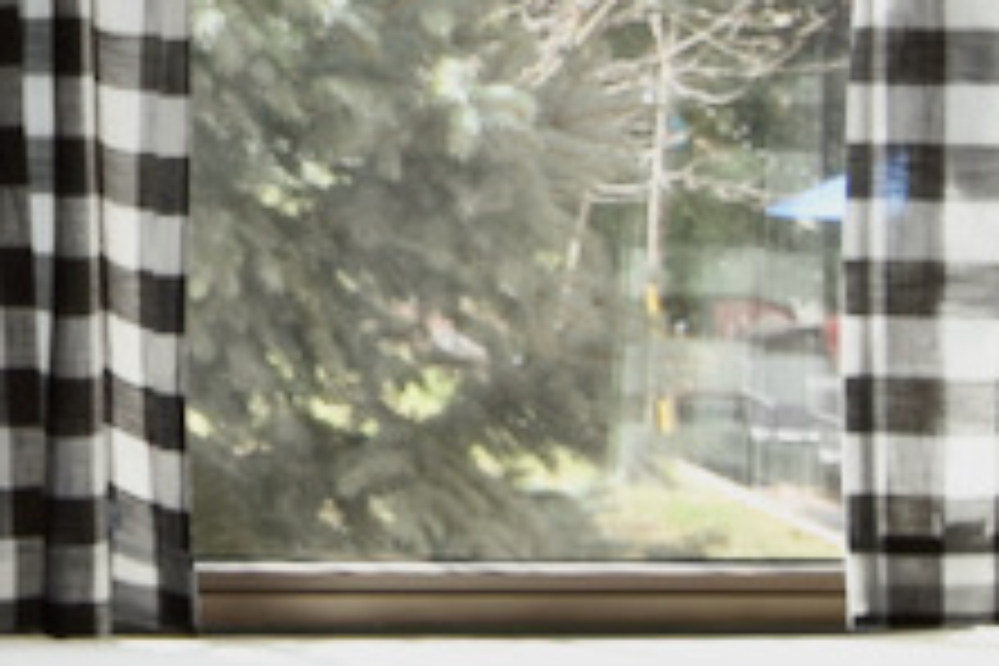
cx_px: -279
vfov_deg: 10.9
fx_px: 3357
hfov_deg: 16.1
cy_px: -338
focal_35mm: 121
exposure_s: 1/250
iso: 100
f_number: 3.2
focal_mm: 14
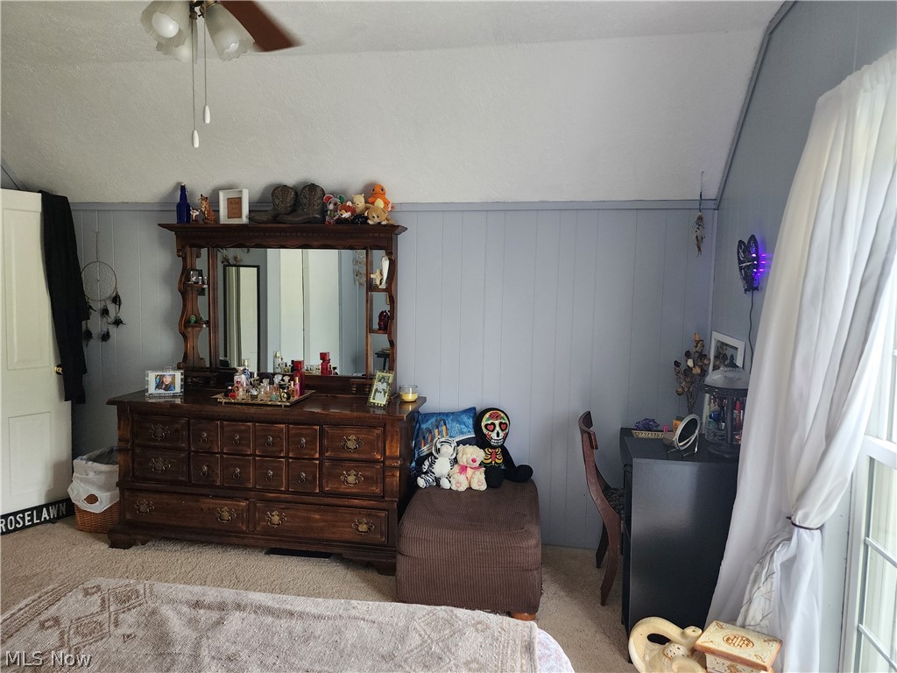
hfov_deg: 73.9
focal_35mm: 23
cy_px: 336
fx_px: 596
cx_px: 448
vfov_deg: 58.9
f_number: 1.8
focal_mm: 6.4
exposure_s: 1/120
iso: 200
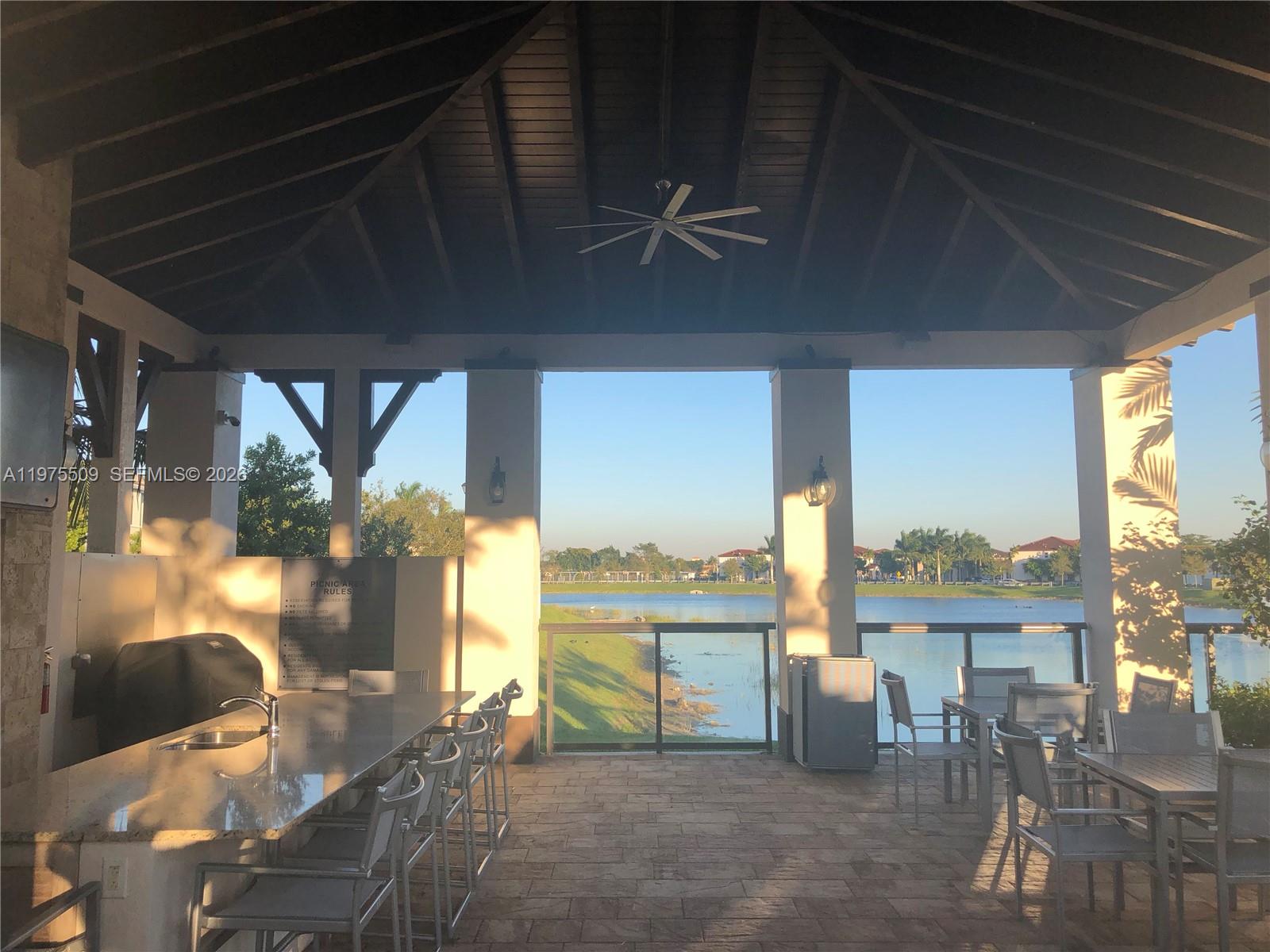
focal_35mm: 28
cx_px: 635
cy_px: 476
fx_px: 1027
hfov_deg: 63.4
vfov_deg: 49.7
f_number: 1.8
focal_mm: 3.99
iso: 20
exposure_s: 1/759
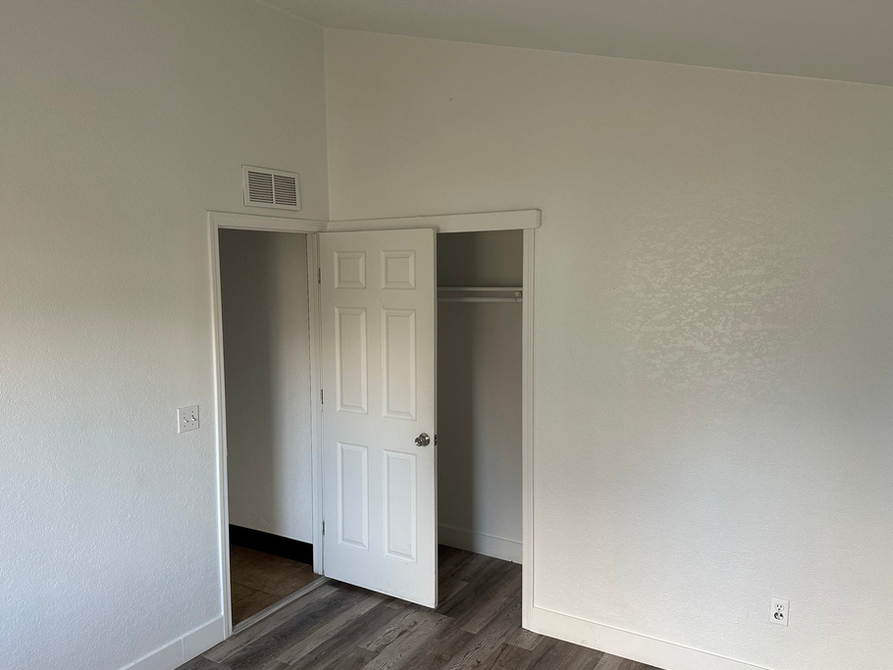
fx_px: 697
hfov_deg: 65.2
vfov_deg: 51.4
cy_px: 339
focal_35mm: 27
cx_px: 416
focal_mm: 6.86
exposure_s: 1/121
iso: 200
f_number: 1.78
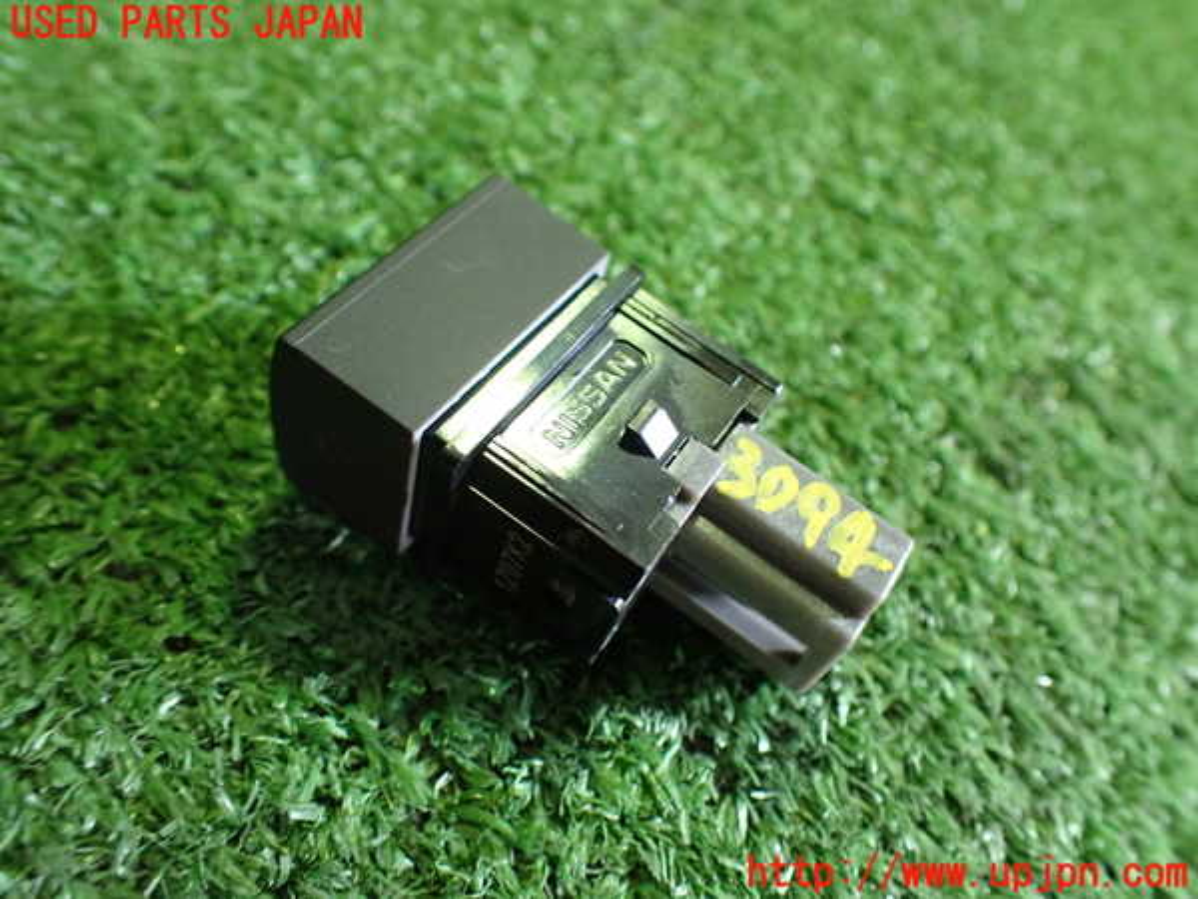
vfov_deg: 46.8
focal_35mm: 30
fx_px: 1038
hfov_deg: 60.0
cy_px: 450
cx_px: 599
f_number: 2.3
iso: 800
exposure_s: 1/60
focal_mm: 5.4
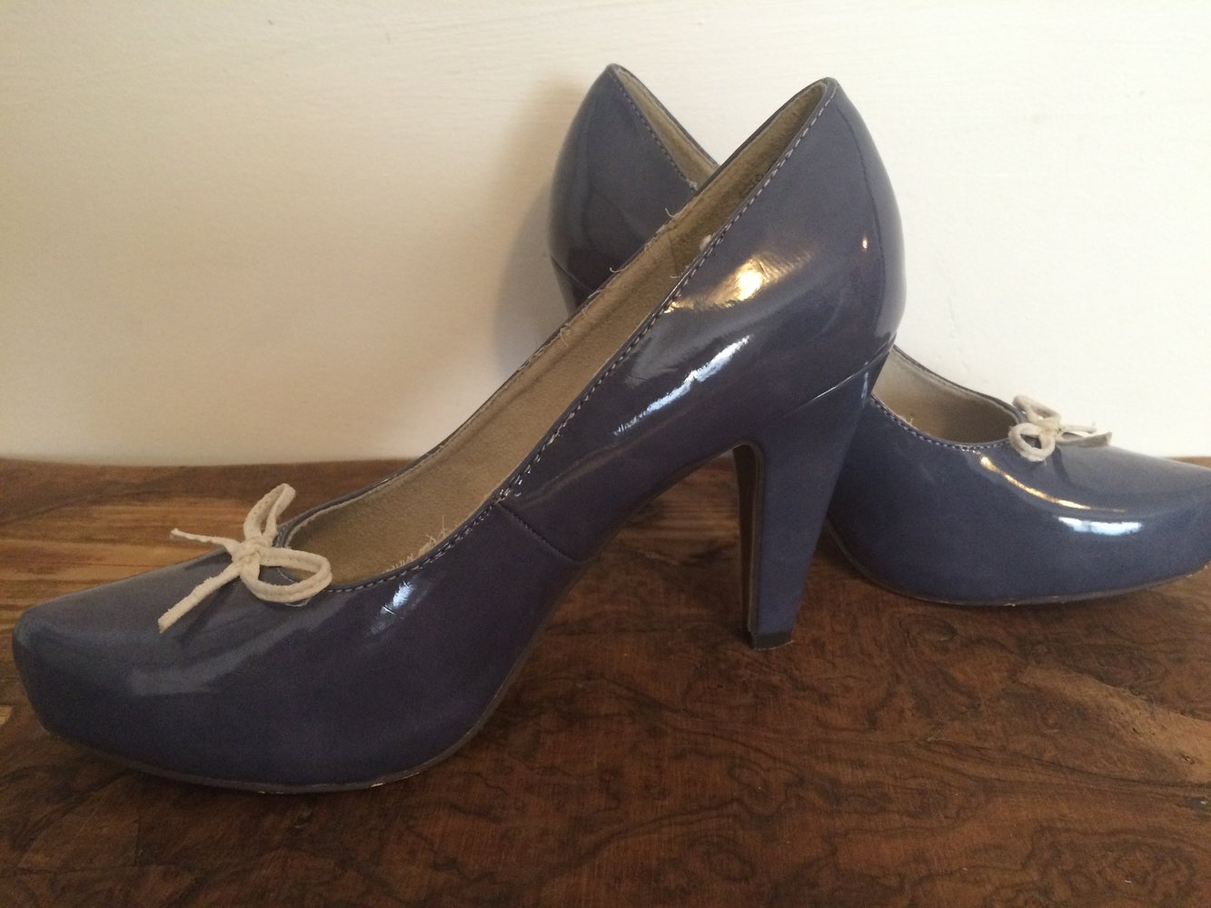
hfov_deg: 61.7
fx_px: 1015
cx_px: 606
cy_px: 454
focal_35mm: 29
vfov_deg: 48.2
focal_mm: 4.15
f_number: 2.2
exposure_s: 1/33
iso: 320
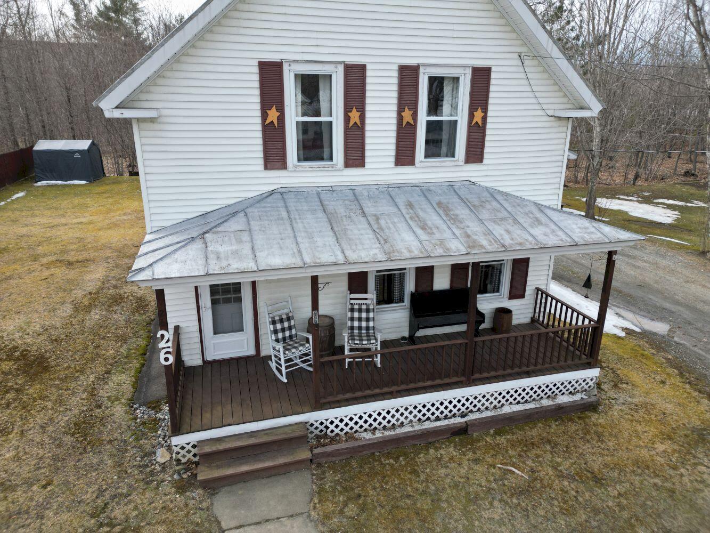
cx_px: 355
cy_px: 266
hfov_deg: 71.6
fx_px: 492
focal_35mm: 24
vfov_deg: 56.8
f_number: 1.7
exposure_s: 1/1000
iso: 130
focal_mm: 6.72
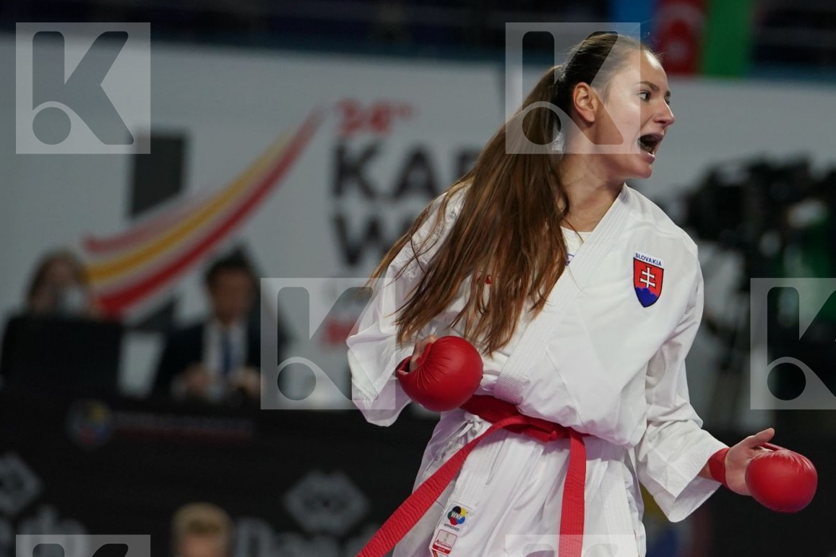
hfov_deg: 5.1
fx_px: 9357
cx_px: 573
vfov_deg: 3.4
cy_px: 344
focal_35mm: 403
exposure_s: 1/1000
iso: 1000
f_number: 2.8
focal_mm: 173
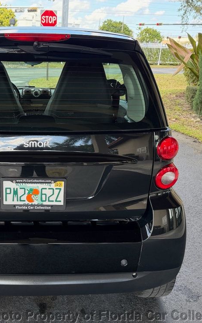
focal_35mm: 35
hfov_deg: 34.9
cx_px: 33
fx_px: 308
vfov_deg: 55.3
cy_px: 164
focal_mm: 6.76
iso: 100
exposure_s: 1/356
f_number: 1.78
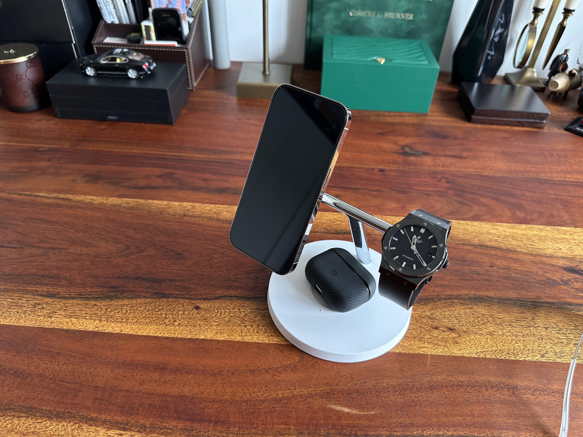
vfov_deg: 56.8
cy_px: 218
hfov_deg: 71.6
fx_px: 404
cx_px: 292
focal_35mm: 24
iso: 125
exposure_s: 1/121
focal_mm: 6.86
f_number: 1.78
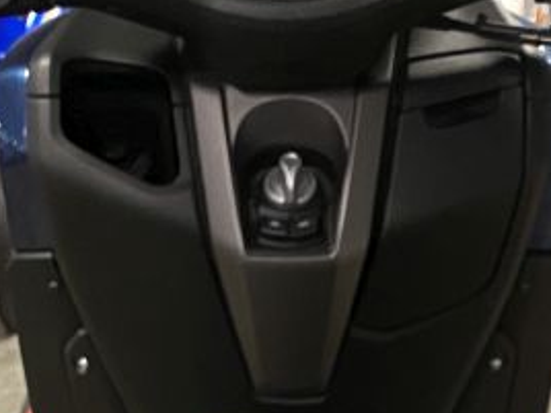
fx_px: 1640
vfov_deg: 12.9
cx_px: 292
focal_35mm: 103
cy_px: 759
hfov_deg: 19.1
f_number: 1.8
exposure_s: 1/50
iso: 400
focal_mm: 4.25
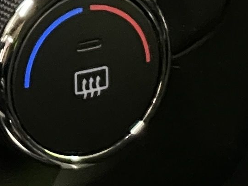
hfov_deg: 4.9
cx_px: -464
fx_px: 2771
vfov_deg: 3.8
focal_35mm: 387
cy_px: -289
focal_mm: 6
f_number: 2
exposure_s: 1/50
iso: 640
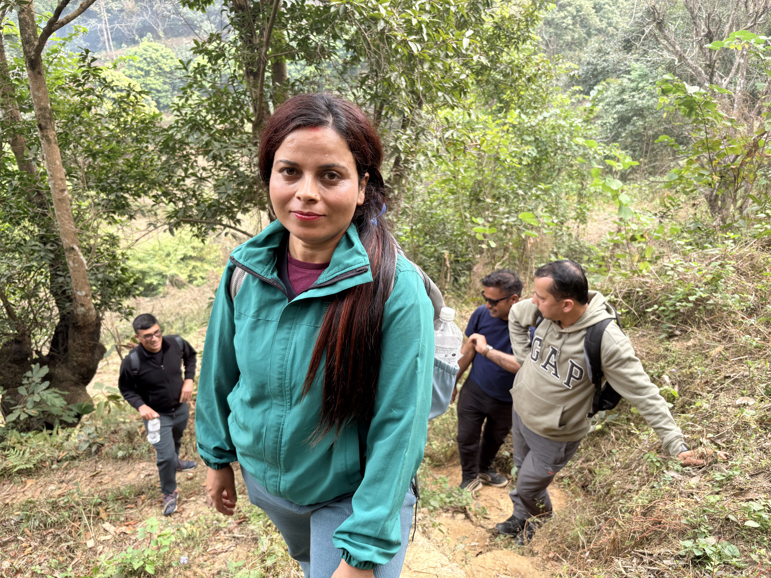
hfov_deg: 67.3
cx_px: 386
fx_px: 579
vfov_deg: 53.1
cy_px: 289
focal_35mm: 26
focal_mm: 5.96
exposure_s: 1/122
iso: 32
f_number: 1.6
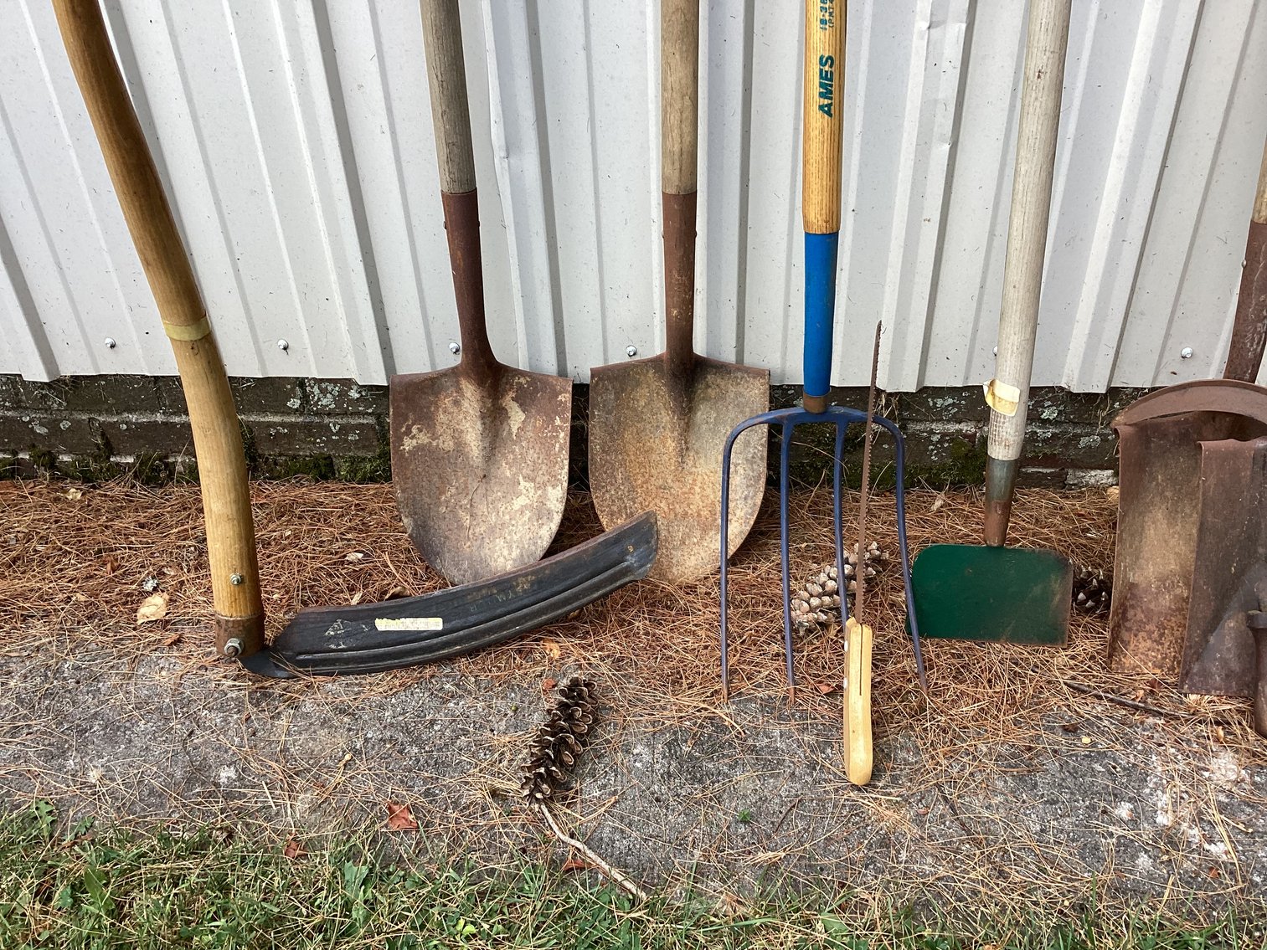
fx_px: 1135
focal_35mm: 31
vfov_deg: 45.4
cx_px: 634
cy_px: 475
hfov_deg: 58.3
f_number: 2.4
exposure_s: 1/120
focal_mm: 3.3
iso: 32
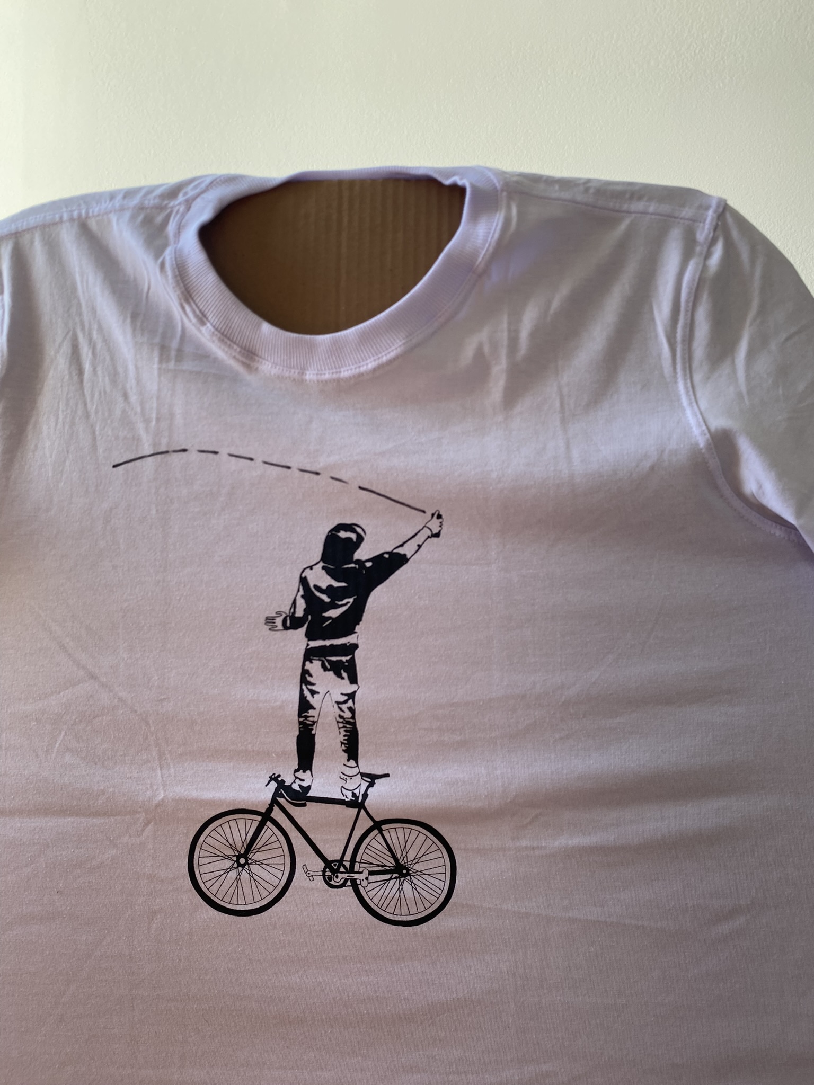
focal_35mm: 26
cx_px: 407
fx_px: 815
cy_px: 542
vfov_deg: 67.3
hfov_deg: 53.1
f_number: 1.8
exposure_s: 1/122
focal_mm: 4.25
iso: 40
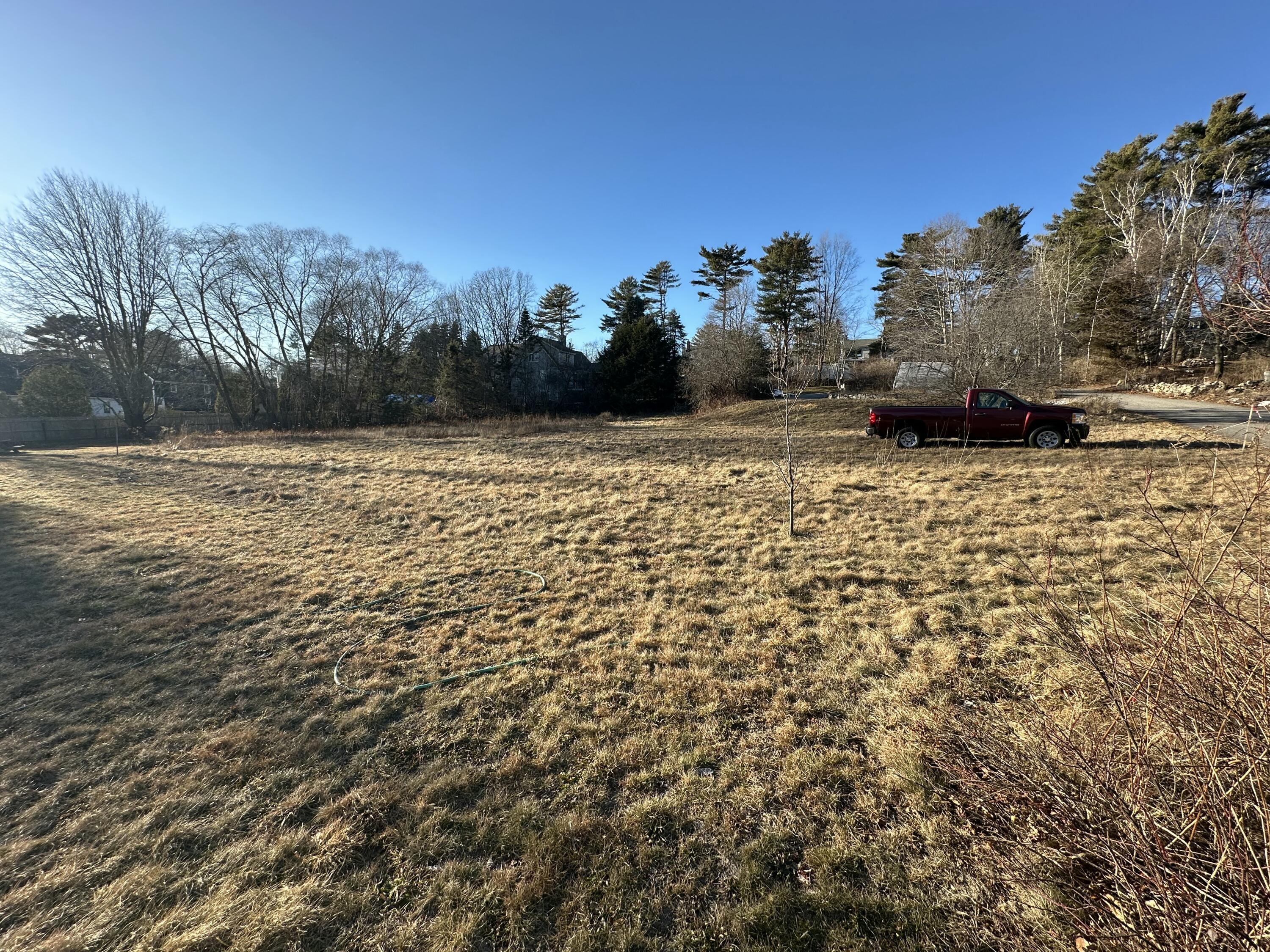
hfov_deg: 102.1
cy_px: 476
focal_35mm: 14
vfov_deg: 85.7
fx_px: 514
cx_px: 635
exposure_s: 1/633
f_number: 2.2
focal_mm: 2.22
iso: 40
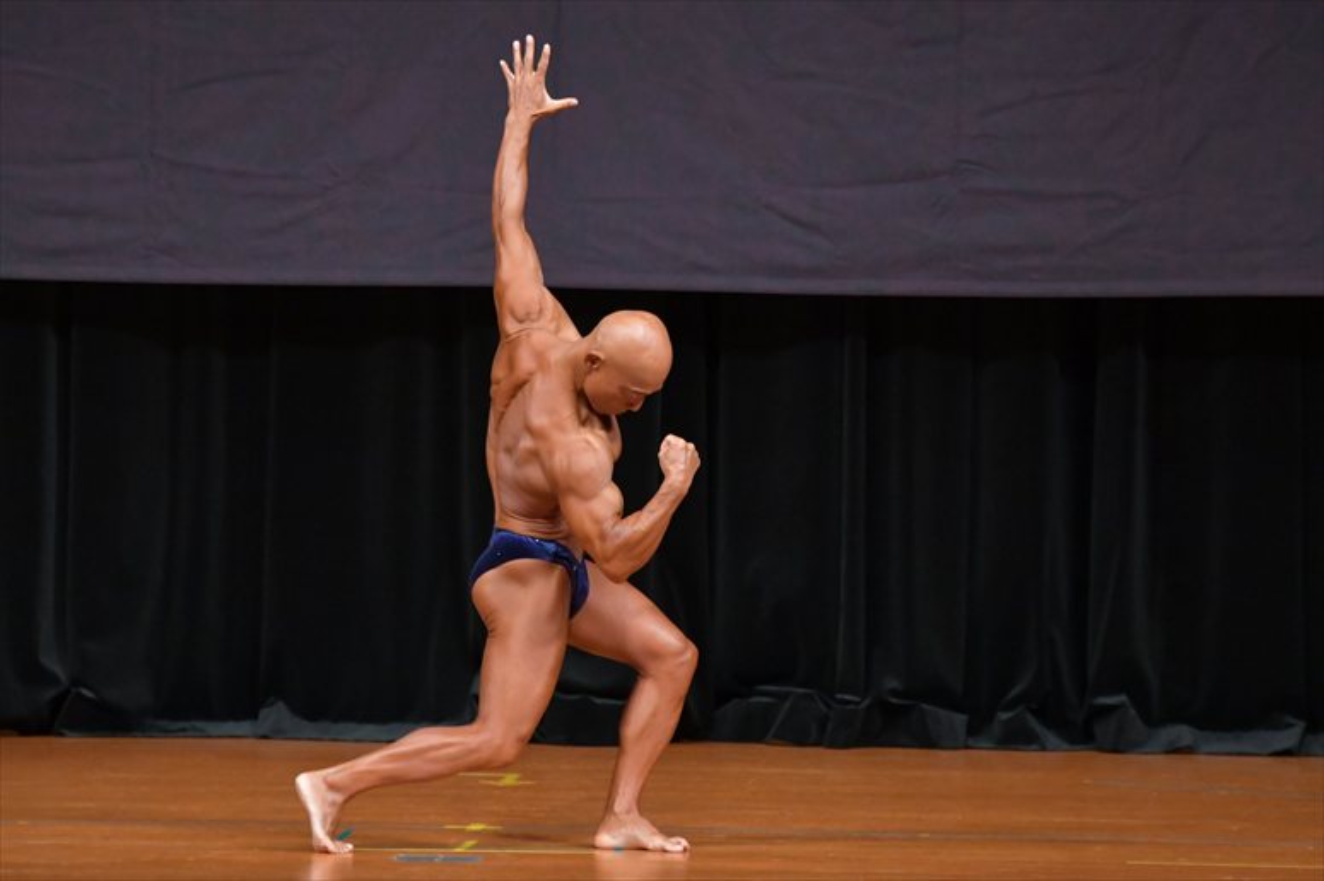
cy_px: 440
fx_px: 11028
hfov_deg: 6.9
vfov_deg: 4.6
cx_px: 662
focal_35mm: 300
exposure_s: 1/400
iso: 5000
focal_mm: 200
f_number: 5.6
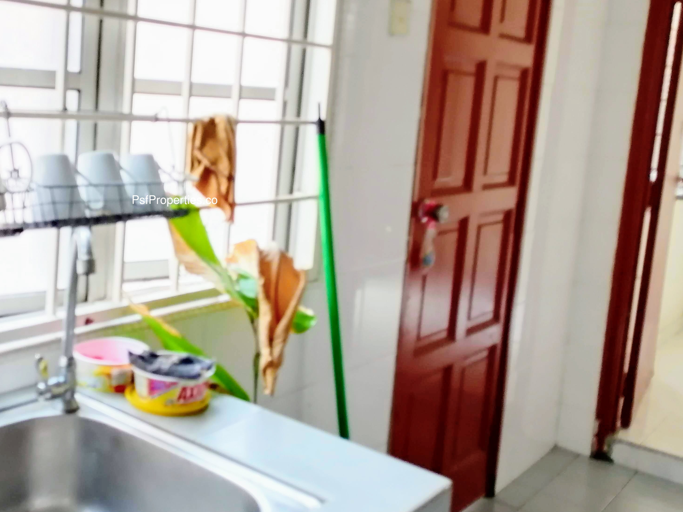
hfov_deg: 44.3
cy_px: 201
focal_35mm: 41
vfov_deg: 35.0
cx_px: 175
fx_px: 809
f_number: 1.8
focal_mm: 3.96
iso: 160
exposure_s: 1/33.3
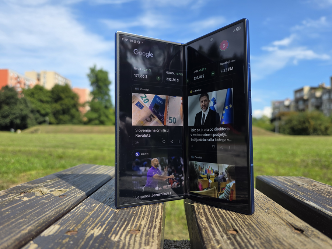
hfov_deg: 71.6
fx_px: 230
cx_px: 173
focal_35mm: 24
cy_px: 129
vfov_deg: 56.8
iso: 40
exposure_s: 1/1580
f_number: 1.7
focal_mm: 6.3
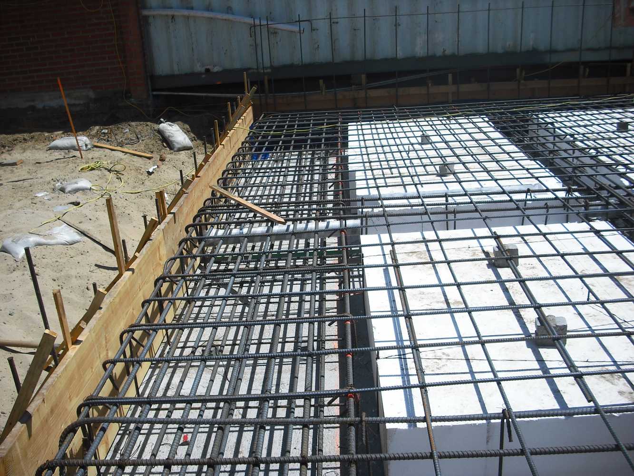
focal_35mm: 38
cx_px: 317
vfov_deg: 37.7
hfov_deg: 49.0
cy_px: 238
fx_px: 696
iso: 64
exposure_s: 1/500
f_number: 5.6
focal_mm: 6.2
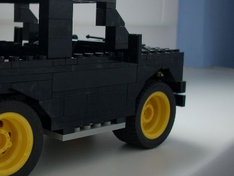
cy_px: 73
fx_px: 419
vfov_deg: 23.6
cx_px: 48
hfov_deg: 30.5
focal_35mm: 62
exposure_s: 1/120
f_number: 2.8
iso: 64
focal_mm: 6.2
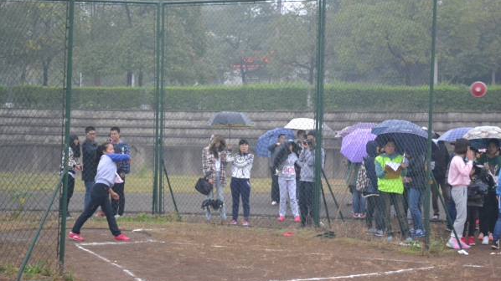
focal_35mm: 82
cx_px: 250
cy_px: 124
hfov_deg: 25.9
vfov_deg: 14.7
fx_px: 1089
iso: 3200
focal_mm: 52
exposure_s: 1/320
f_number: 5.6
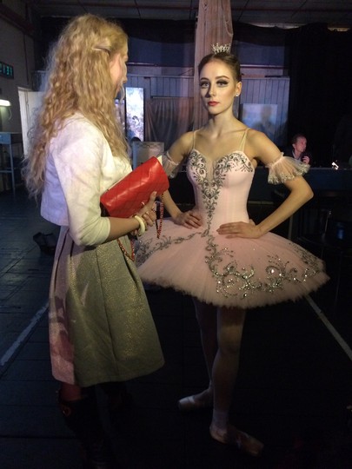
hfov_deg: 48.2
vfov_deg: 61.7
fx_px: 393
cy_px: 234
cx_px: 176
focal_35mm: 29
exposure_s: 1/17
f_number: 2.2
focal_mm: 4.15
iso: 320
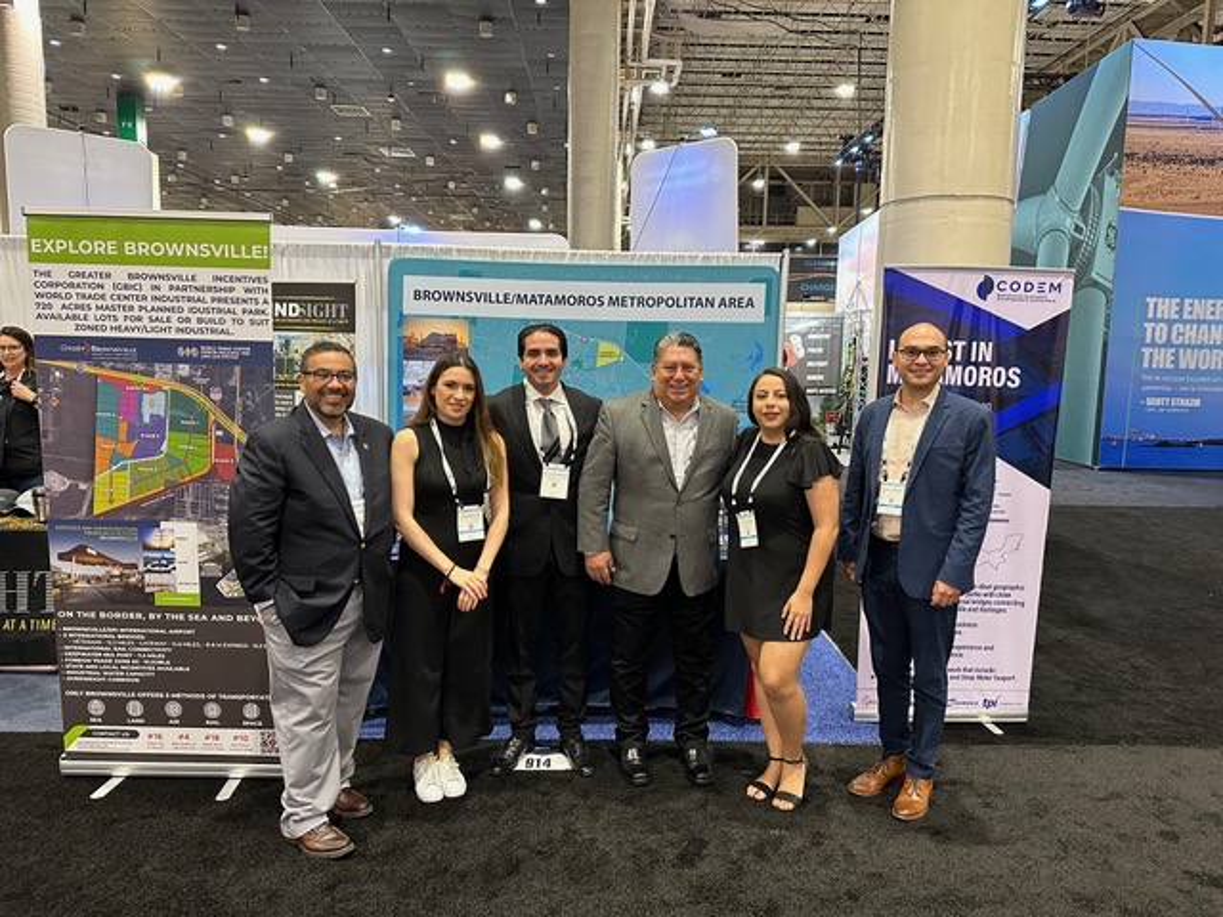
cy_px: 458
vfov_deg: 56.8
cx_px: 612
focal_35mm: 24
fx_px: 848
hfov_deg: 71.6
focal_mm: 6.86
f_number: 1.78
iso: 400
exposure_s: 1/60
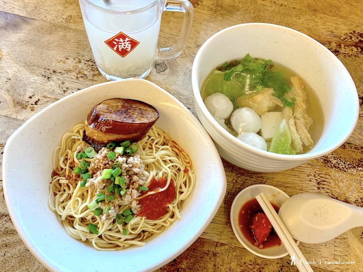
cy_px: 136
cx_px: 182
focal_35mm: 26
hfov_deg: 67.3
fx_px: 273
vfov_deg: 53.1
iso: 80
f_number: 1.8
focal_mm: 4.25
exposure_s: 1/48
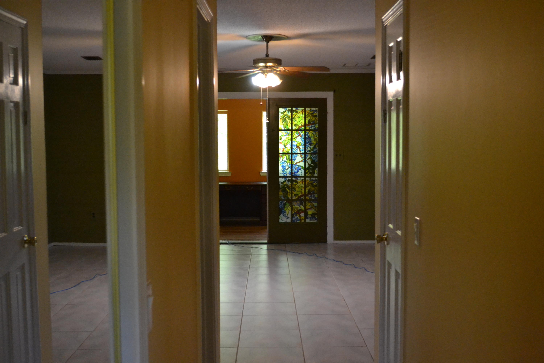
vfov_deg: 29.9
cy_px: 182
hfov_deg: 43.6
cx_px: 272
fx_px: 680
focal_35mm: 45
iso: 3200
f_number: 4.5
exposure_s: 1/125
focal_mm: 30
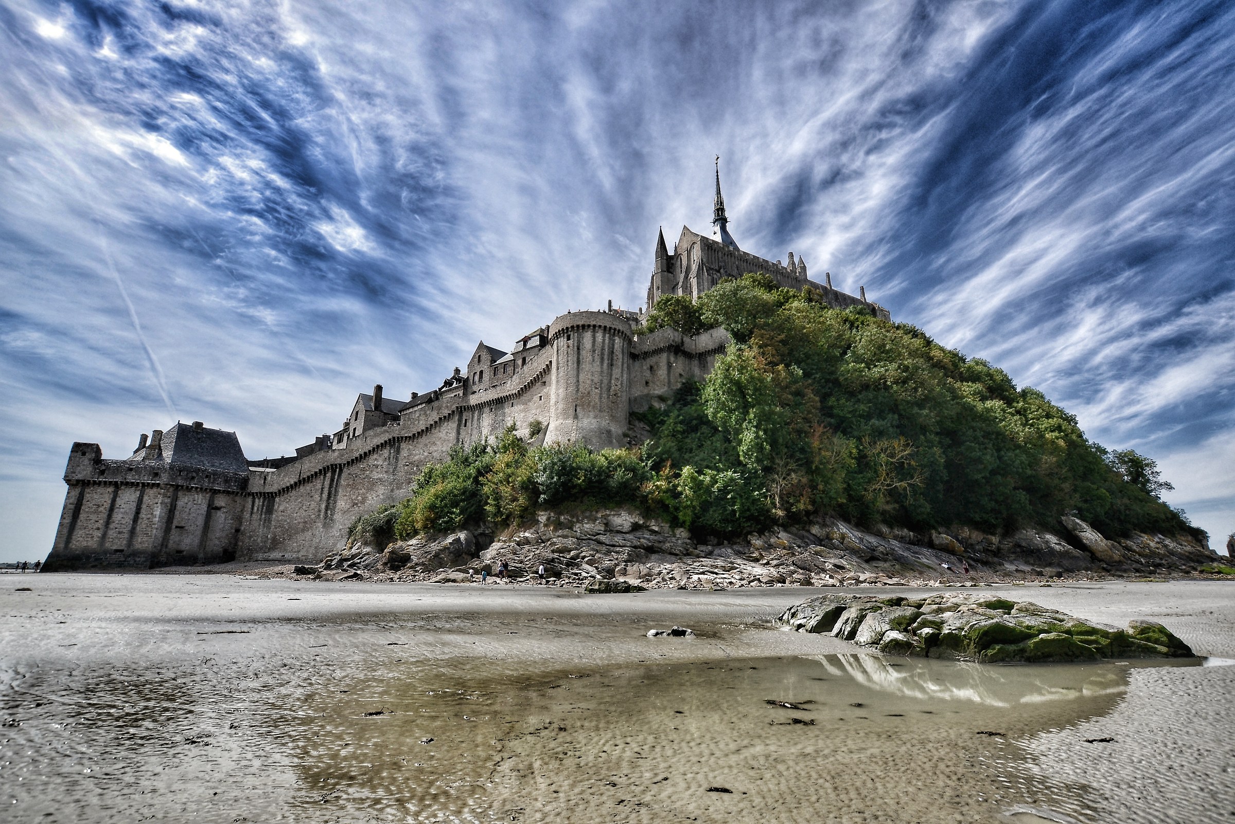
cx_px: 618
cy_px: 412
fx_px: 515
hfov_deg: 100.4
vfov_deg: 77.3
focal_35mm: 15
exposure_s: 1/400
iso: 100
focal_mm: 10
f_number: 8
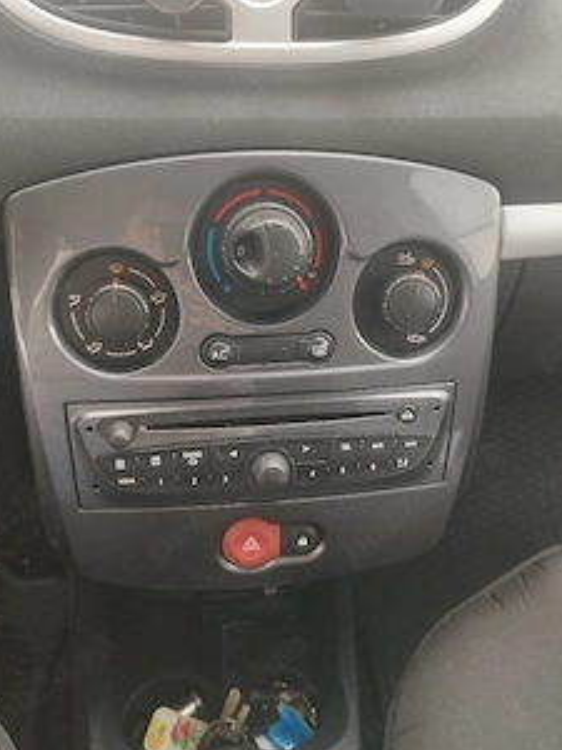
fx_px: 693
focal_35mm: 32
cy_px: 335
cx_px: 277
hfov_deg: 44.2
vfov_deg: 56.7
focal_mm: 5.89
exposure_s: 1/50
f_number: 1.89
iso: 70
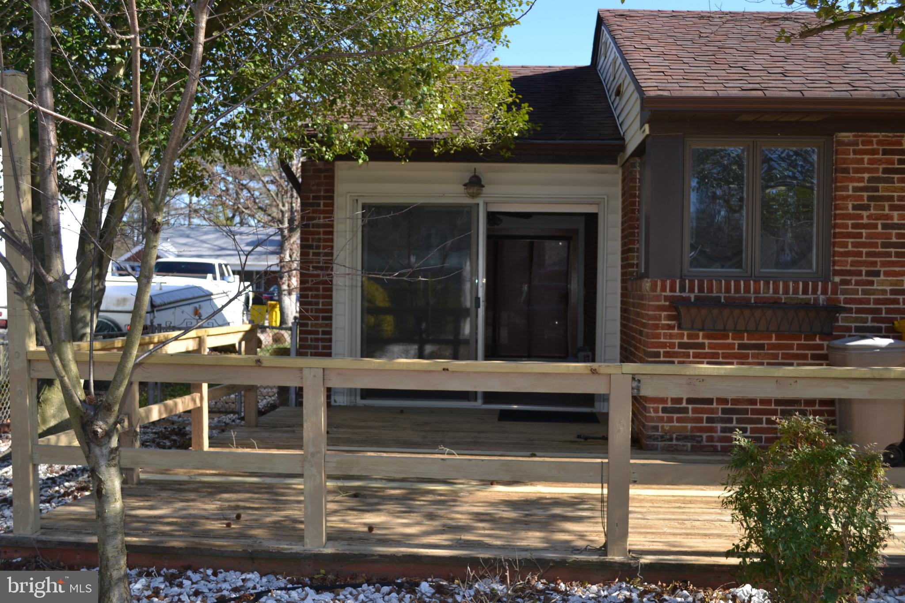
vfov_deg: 36.9
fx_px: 905
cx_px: 452
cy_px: 302
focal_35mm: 36
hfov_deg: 53.1
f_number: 5.6
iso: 100
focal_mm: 24
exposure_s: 1/200
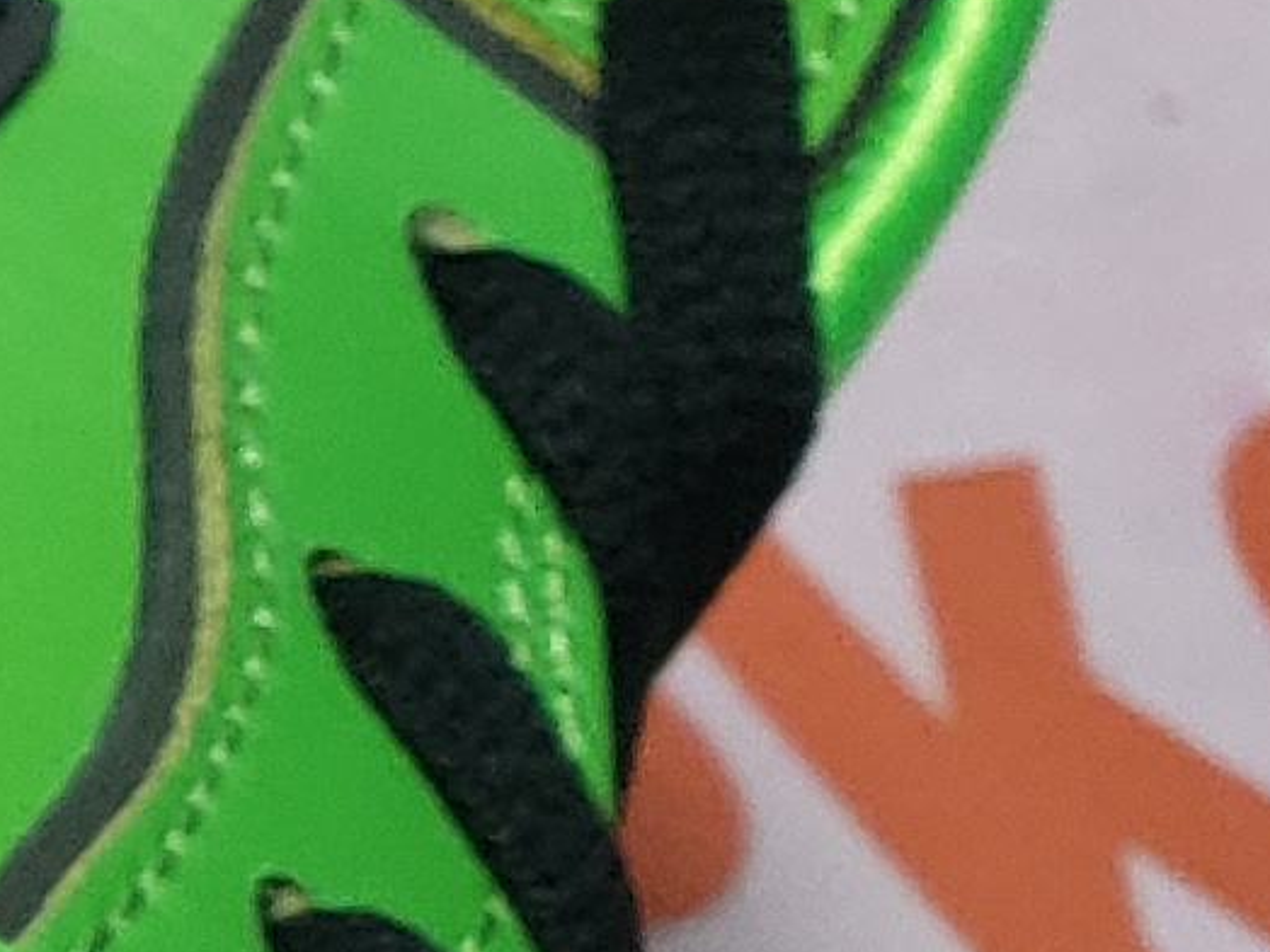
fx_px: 7338
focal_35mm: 200
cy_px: 1417
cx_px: -2998
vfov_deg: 7.3
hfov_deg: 8.0
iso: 50
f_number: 2.4
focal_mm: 4.3
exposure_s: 1/188
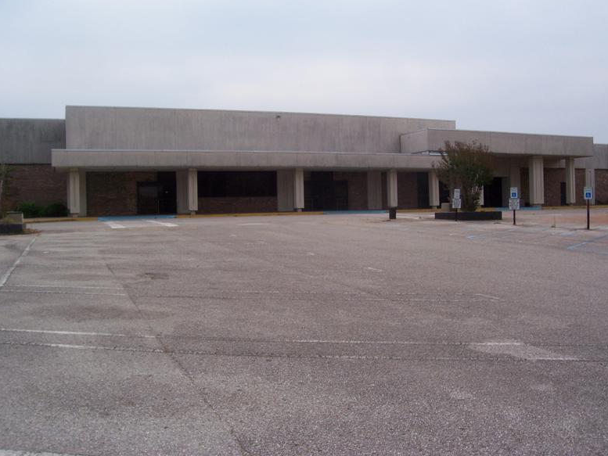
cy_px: 228
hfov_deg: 52.6
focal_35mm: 35
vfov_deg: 40.7
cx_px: 311
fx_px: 615
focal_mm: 5.6
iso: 80
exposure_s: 1/683
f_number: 5.1
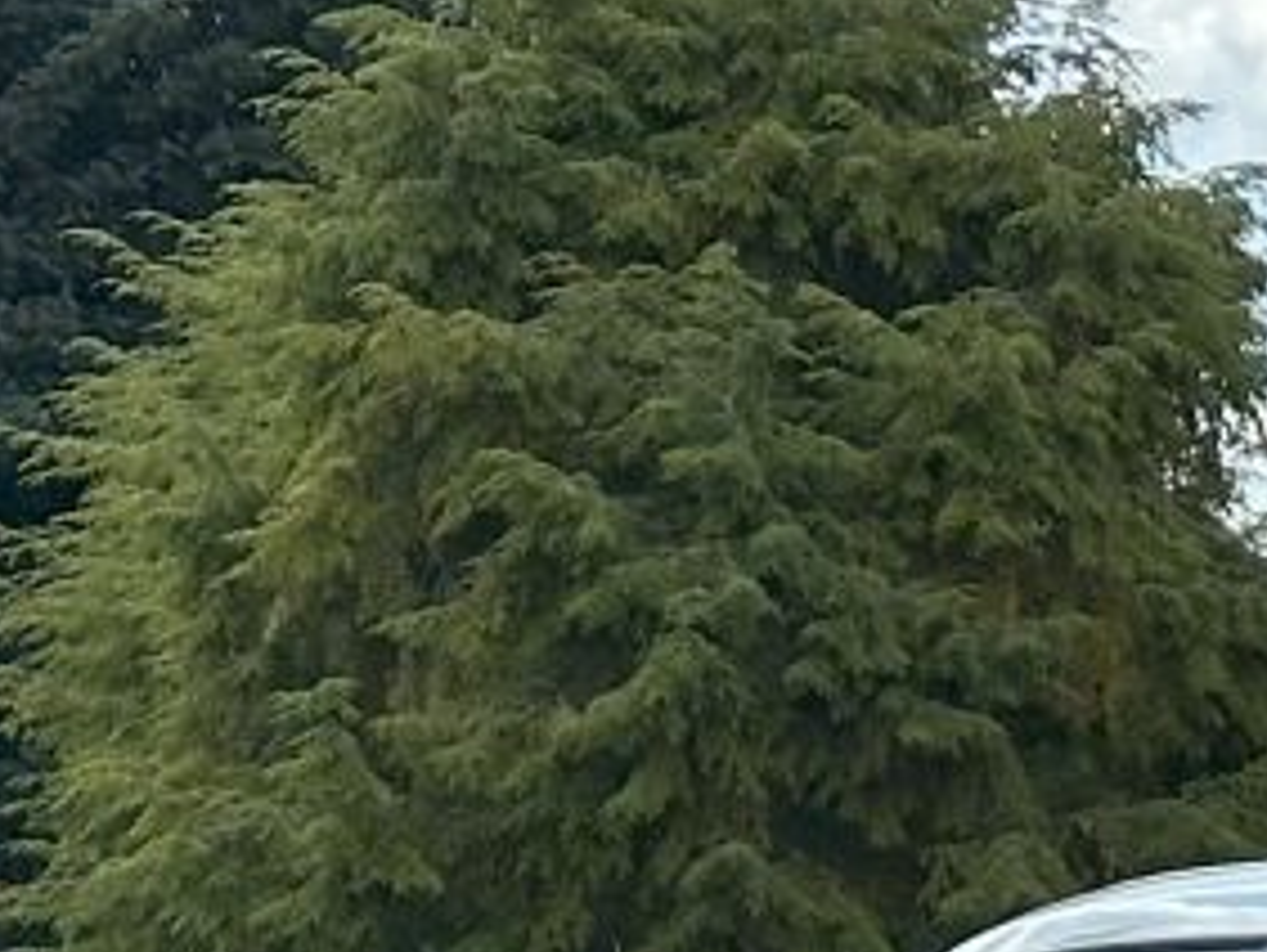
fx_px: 9964
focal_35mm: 272
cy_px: 1850
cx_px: 2893
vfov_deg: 5.4
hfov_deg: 6.9
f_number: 1.78
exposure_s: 1/1639
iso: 64
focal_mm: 6.86
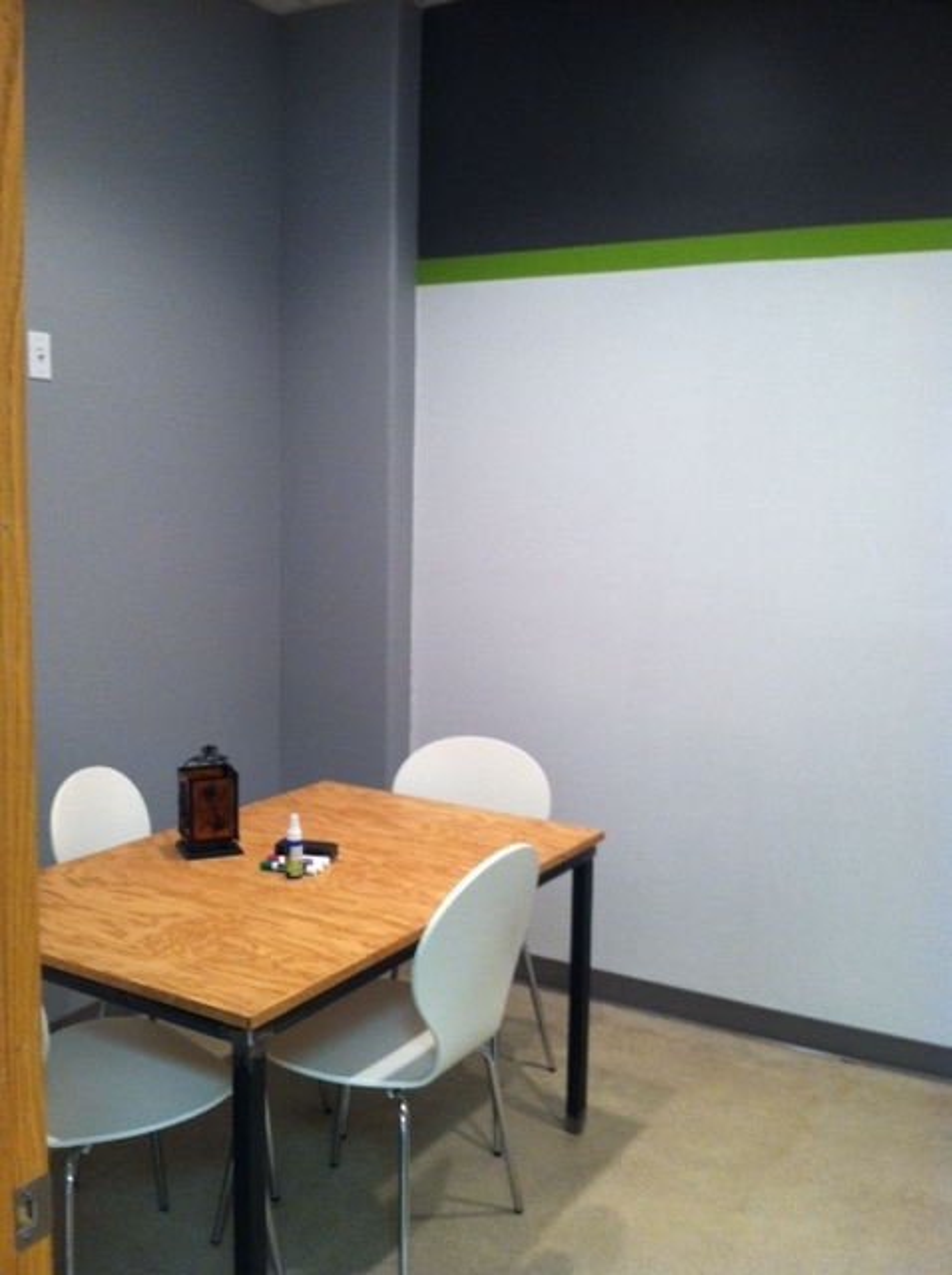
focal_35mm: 35
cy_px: 638
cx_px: 476
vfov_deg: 52.7
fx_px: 1287
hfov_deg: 40.6
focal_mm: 3.85
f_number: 2.8
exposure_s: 1/15
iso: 160
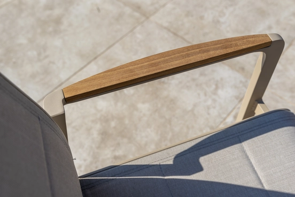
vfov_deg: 33.4
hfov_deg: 48.5
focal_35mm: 40
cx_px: 148
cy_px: 98
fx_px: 328
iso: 100
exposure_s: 1/1000
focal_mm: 40
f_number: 5
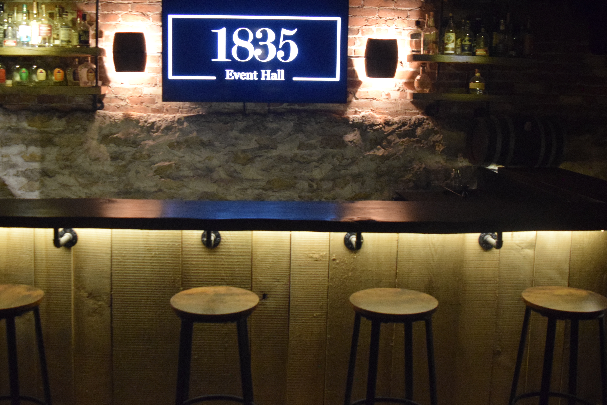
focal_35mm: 37
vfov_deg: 35.6
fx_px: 624
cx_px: 290
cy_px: 140
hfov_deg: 51.9
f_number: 3.5
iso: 3200
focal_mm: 18
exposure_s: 1/30
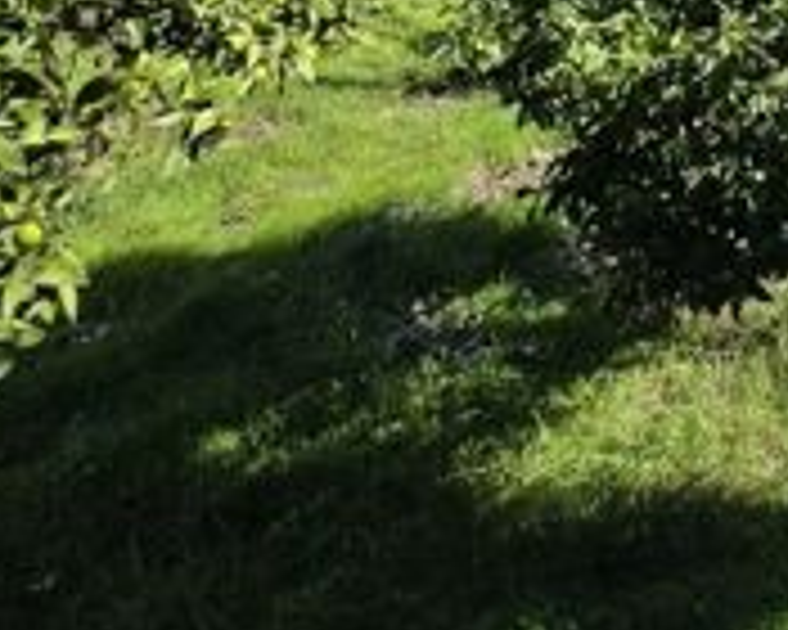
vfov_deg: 23.8
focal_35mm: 51
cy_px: -306
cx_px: 1123
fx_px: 1189
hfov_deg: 27.6
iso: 40
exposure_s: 1/1445
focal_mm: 2.2
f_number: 1.9
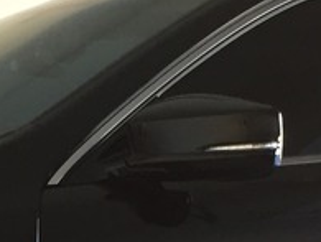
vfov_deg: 9.5
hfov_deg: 13.0
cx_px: 204
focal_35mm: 152
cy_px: 392
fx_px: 1412
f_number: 2.2
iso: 50
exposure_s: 1/30
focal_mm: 4.15
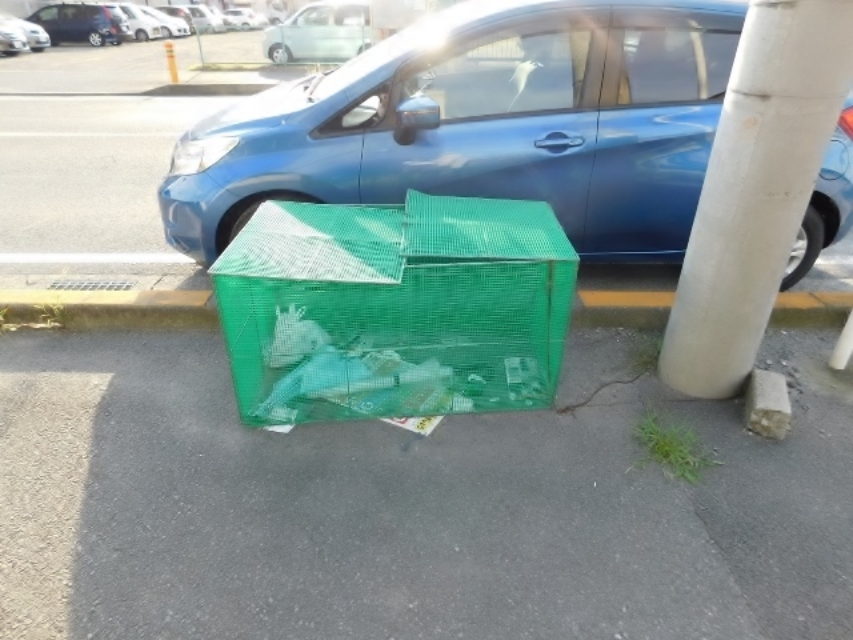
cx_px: 426
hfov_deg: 73.9
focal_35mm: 23
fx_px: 567
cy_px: 320
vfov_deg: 58.9
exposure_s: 1/320
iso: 125
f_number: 3
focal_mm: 4
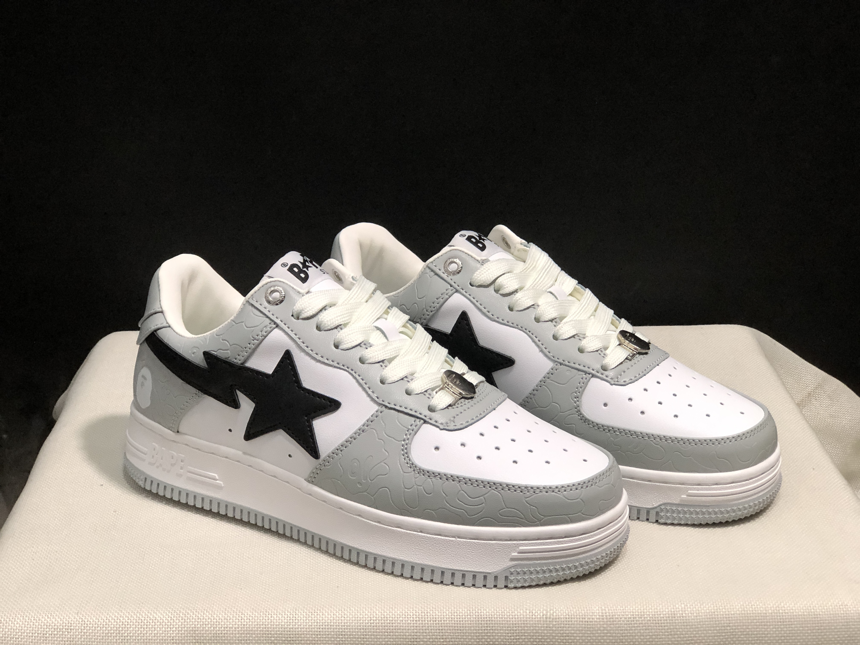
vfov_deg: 25.7
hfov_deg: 33.8
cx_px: 430
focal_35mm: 57
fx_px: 1416
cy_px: 322
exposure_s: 1/30
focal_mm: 6.6
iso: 64
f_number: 2.8
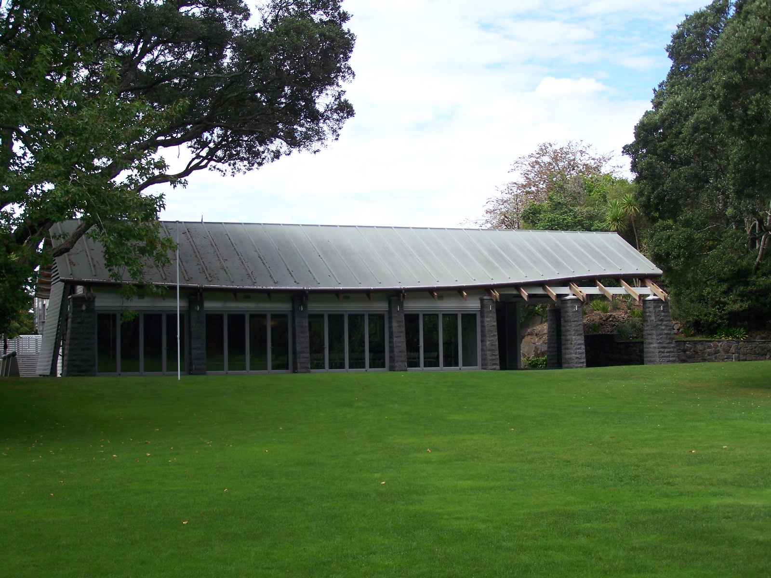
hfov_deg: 32.7
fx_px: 1314
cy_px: 289
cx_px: 386
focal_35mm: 59
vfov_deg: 24.8
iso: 64
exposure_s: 1/400
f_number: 3.1
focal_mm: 9.8
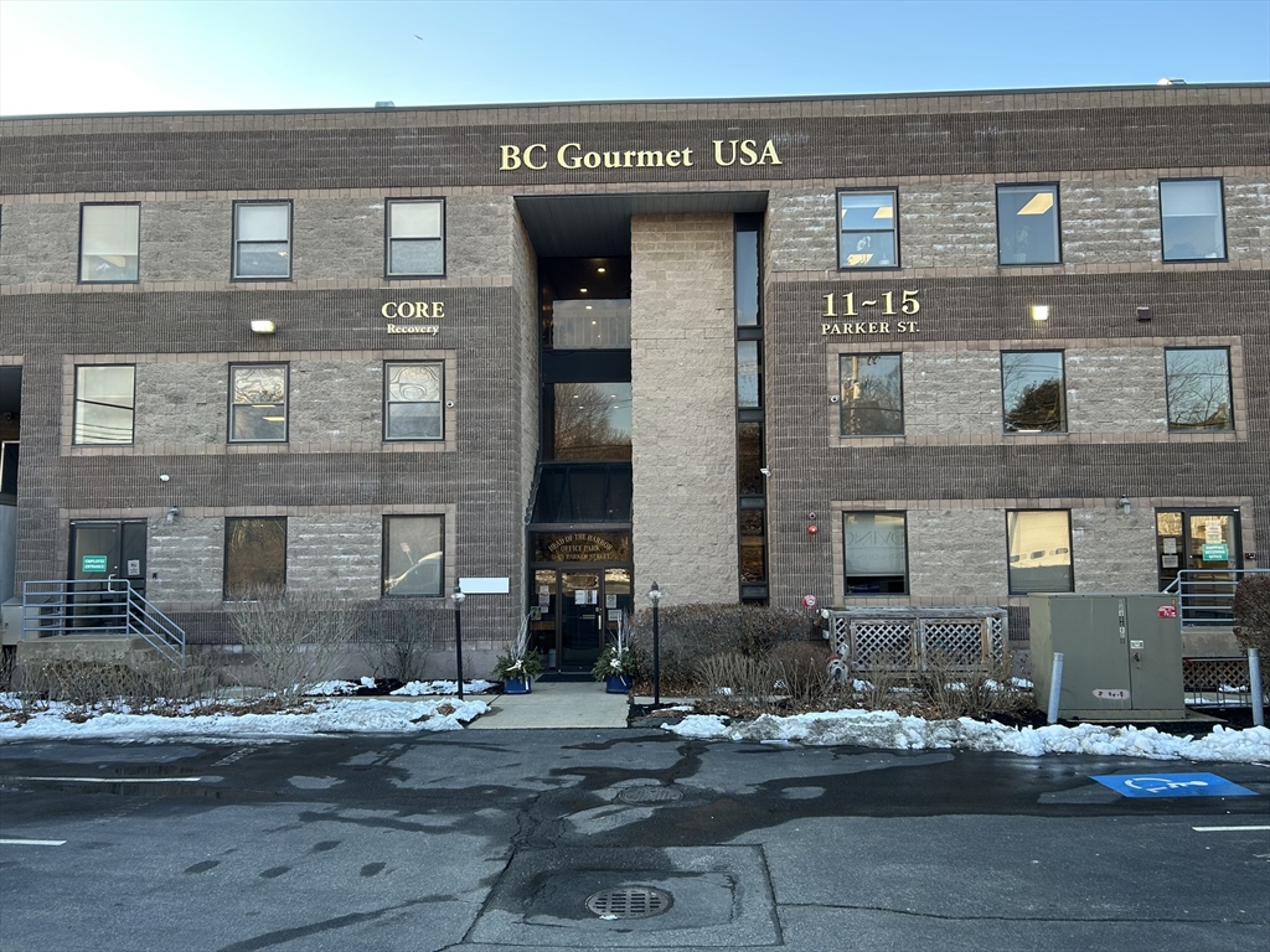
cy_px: 476
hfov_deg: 67.3
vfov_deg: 53.1
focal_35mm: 26
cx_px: 635
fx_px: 954
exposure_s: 1/274
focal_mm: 5.7
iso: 50
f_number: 1.5
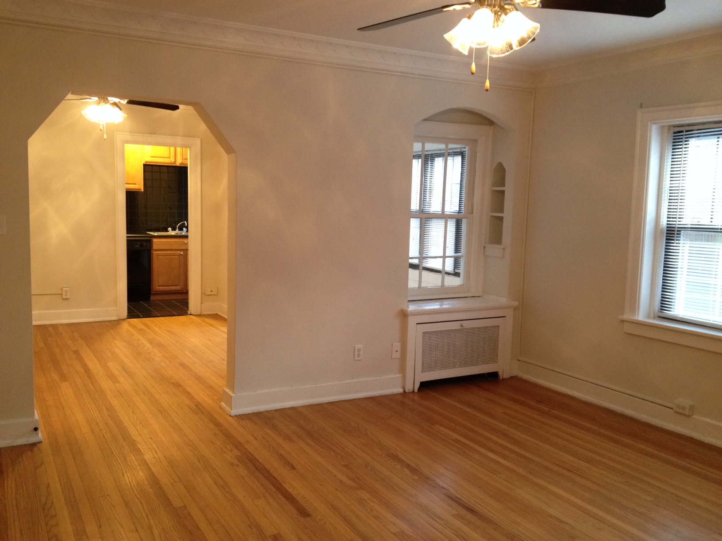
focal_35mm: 35
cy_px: 270
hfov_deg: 52.6
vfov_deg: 40.7
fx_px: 730
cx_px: 361
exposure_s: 1/20
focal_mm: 4.28
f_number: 2.4
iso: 250
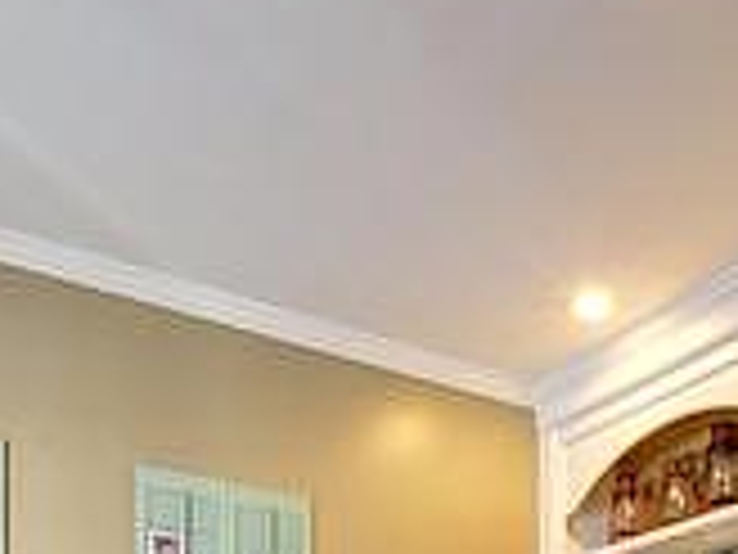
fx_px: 959
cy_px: 874
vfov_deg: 23.9
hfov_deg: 42.1
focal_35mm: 45
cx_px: 394
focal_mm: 10
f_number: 16
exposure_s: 1/1.25
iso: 400
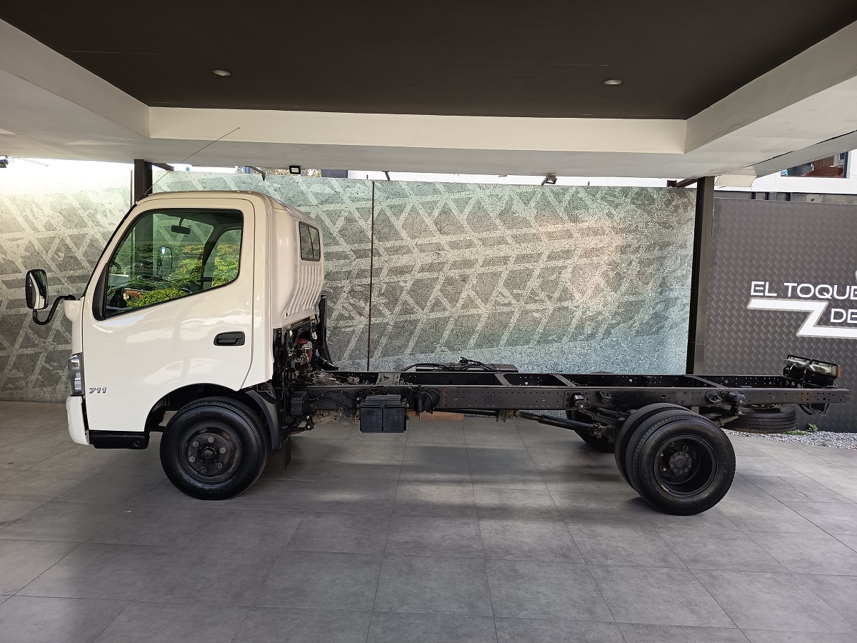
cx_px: 428
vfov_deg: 56.8
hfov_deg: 71.6
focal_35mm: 24
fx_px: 594
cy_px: 322
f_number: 1.7
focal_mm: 5.24
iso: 138
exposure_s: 1/100
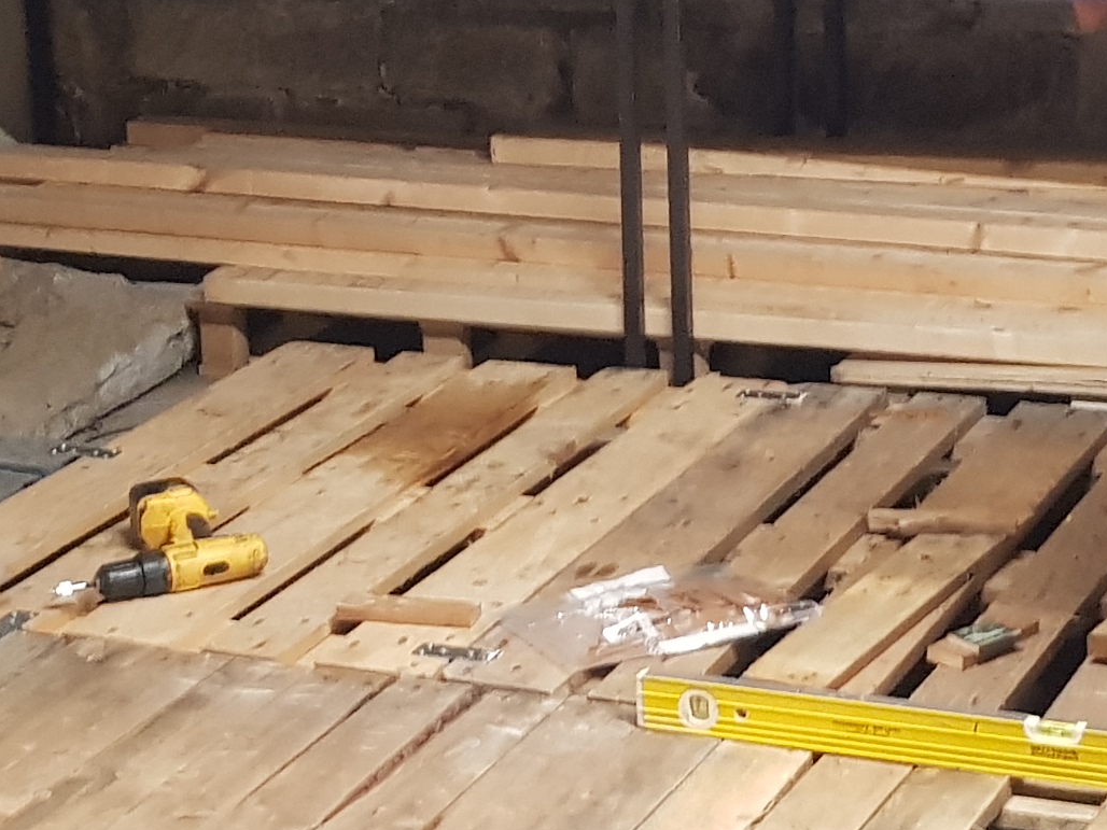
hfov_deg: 19.2
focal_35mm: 102
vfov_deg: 14.5
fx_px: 3262
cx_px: 636
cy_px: 352
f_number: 1.7
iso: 250
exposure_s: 1/20
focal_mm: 4.2
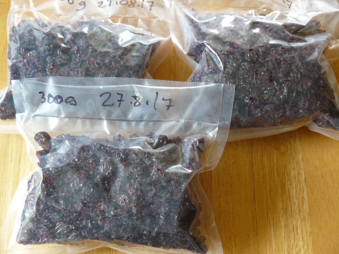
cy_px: 127
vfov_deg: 39.7
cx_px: 170
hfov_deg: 51.4
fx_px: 353
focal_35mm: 36
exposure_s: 1/10
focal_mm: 6
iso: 200
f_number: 2.8
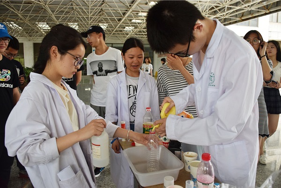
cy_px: 94
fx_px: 211
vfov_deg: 47.9
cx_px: 140
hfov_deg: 67.4
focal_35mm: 27
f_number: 4.5
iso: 800
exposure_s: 1/100
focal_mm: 18
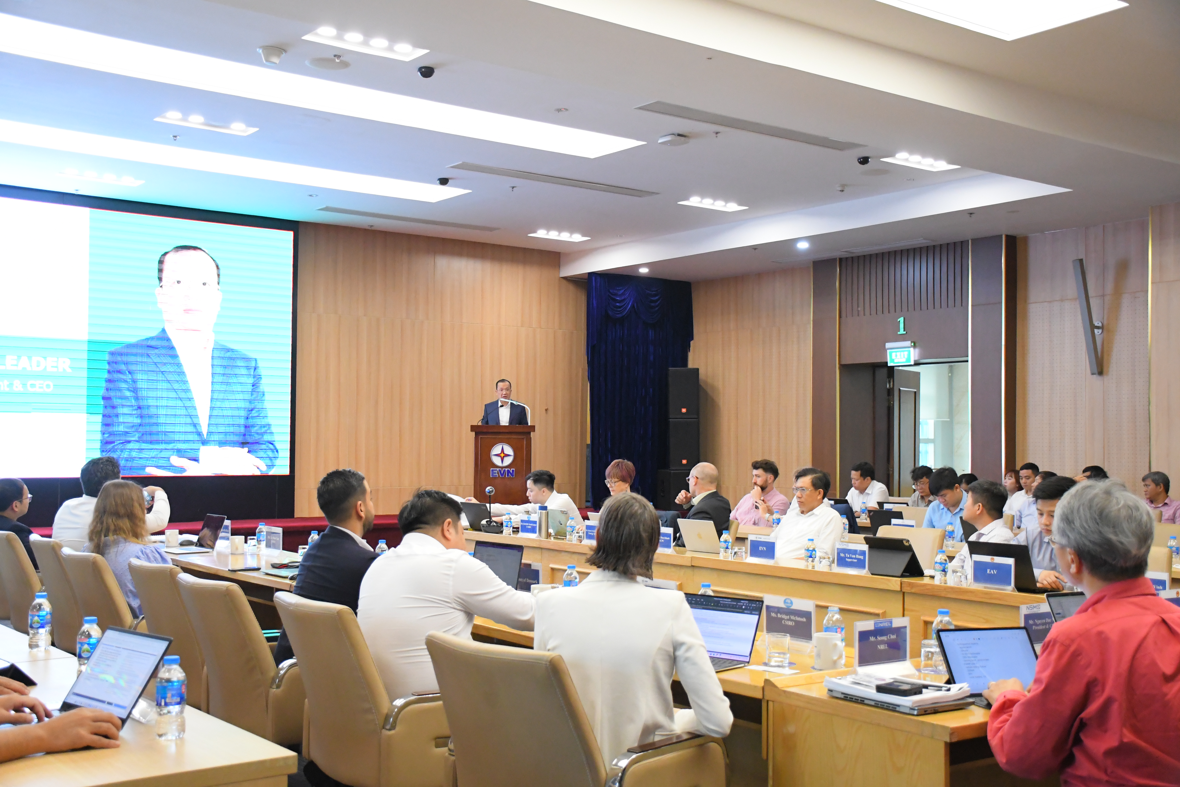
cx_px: 590
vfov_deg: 34.2
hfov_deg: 49.6
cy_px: 394
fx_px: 1278
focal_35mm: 39
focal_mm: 26
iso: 5000
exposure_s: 1/160
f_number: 3.8
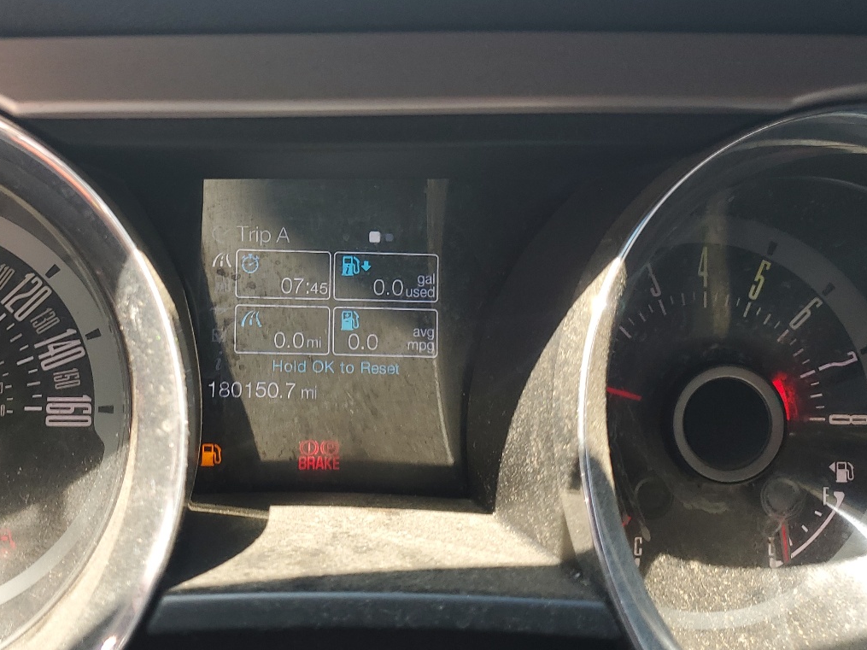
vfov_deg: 35.1
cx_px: 308
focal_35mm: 41
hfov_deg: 45.3
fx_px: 1027
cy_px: 288
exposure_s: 1/217
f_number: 1.5
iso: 50
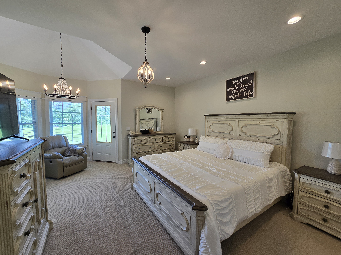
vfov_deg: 89.9
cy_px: 128
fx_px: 128
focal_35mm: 13
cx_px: 170
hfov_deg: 106.2
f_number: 2.2
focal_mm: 2.2
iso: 64
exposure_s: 1/120
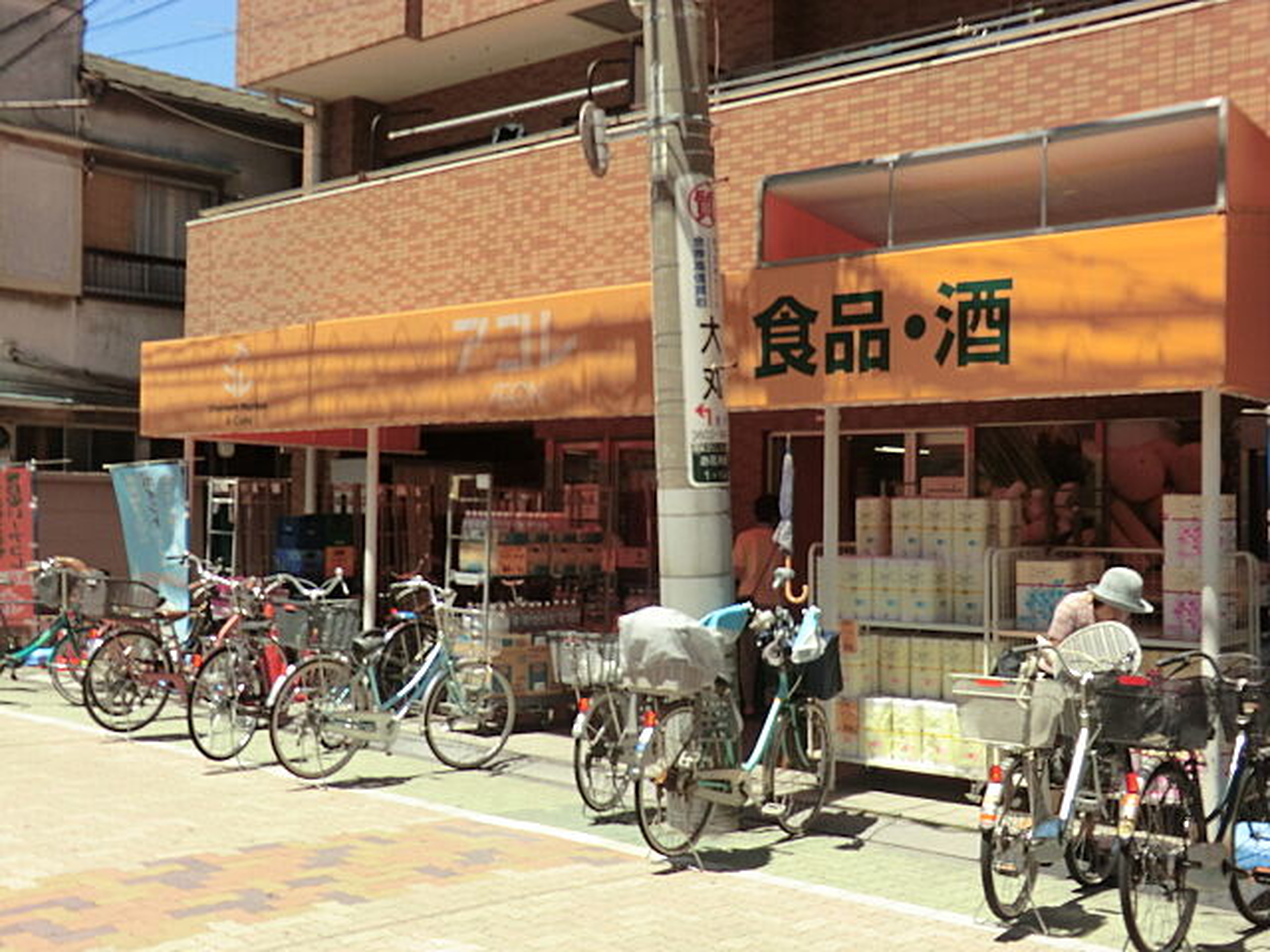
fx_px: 1468
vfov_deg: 36.0
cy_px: 476
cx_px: 635
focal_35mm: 40
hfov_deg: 46.8
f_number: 3.8
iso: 80
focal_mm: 7.1
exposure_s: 1/500
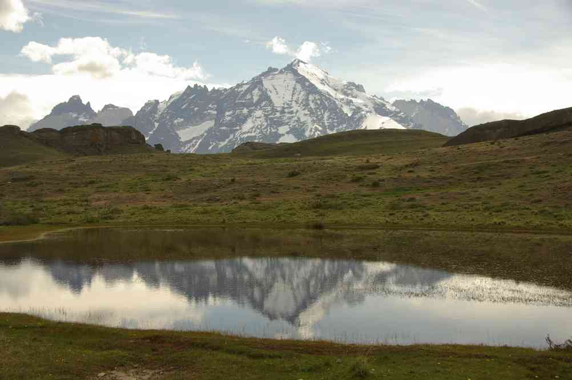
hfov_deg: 40.4
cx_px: 286
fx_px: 778
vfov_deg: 27.5
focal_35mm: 49
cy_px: 190
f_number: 8
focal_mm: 32.5
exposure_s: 1/350
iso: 100
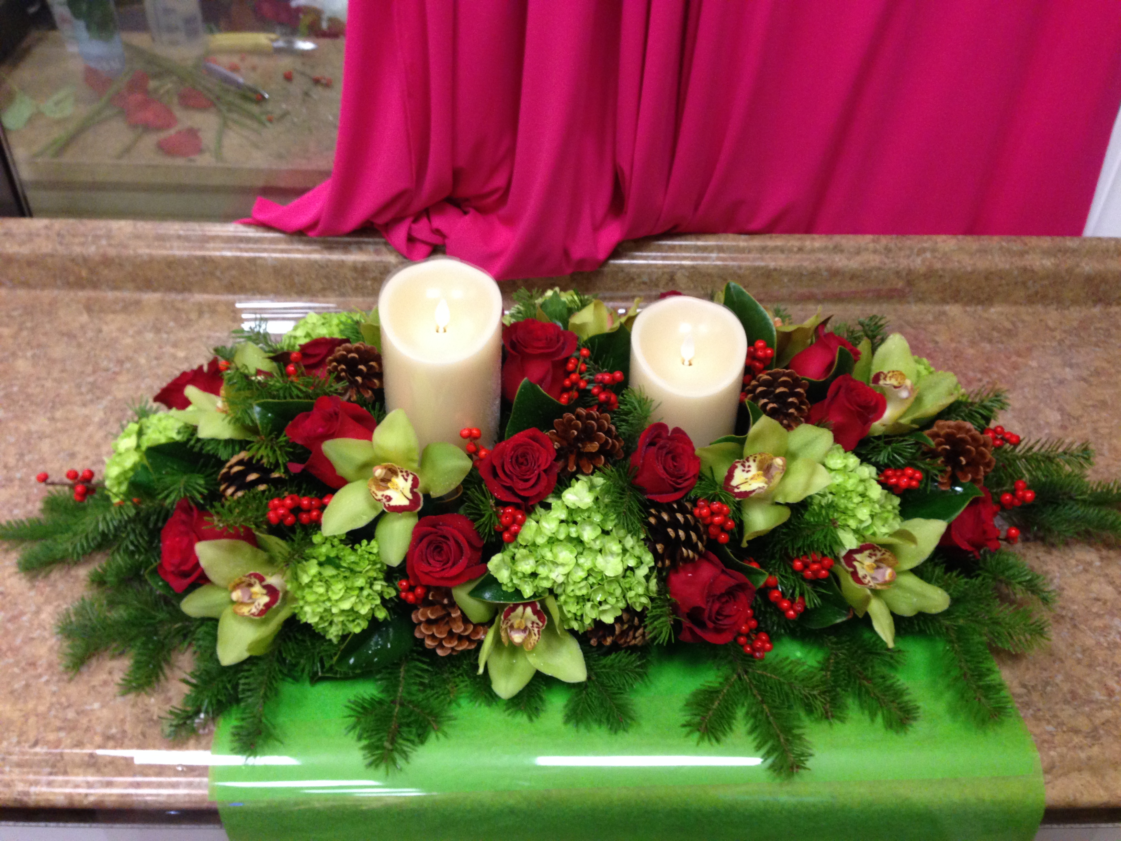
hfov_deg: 55.4
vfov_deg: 42.9
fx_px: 1069
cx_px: 560
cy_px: 420
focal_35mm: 33
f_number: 2.4
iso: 200
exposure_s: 1/20
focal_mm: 4.12
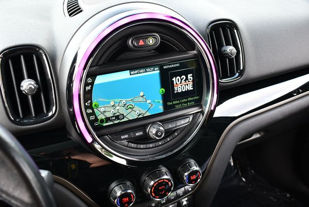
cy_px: 104
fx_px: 309
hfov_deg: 53.1
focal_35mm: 36
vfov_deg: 36.9
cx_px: 154
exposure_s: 1/200
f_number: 3.5
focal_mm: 18
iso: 800
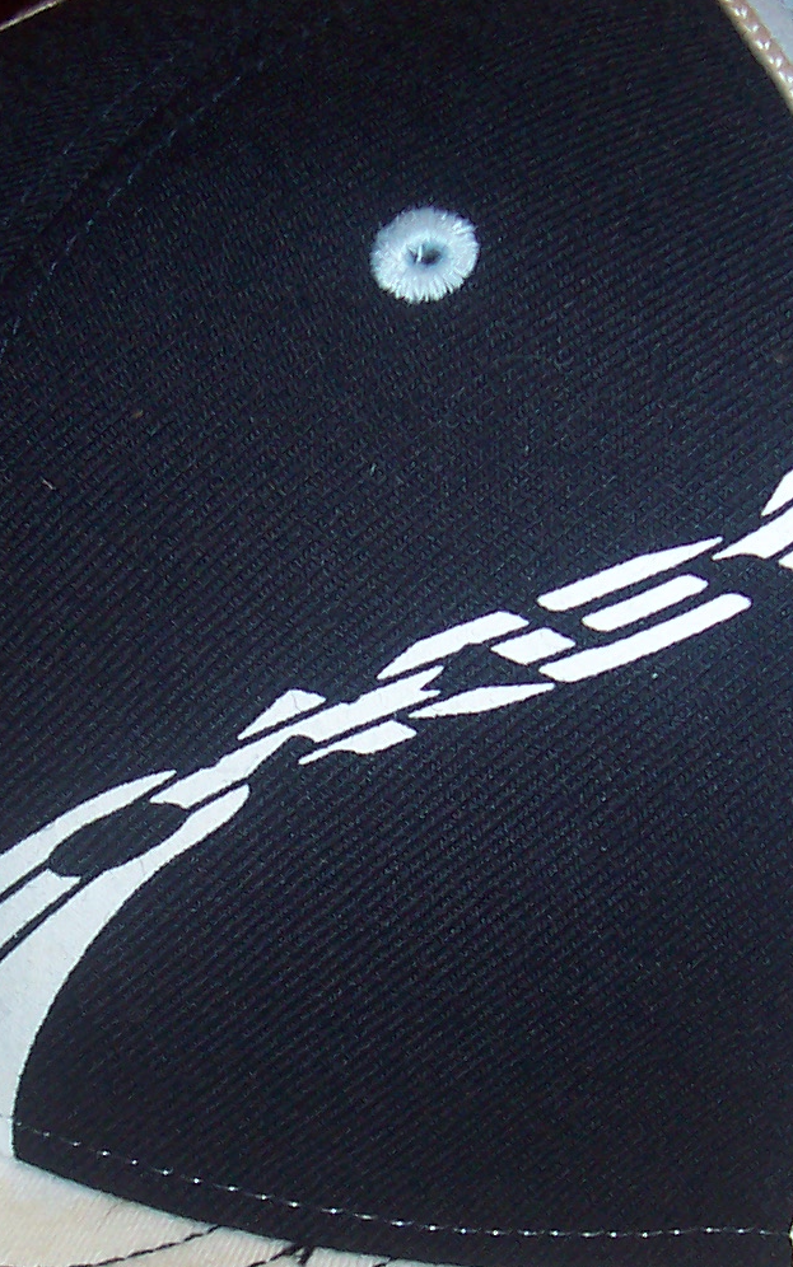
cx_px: 341
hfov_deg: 16.3
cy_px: 841
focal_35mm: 80
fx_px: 2765
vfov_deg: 25.7
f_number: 2.8
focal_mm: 5.6
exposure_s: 1/60
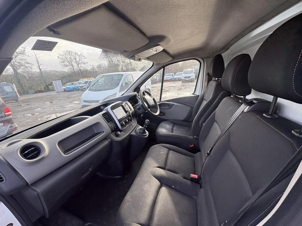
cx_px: 151
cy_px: 113
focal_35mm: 14
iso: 64
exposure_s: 1/136
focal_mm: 2.22
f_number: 2.2
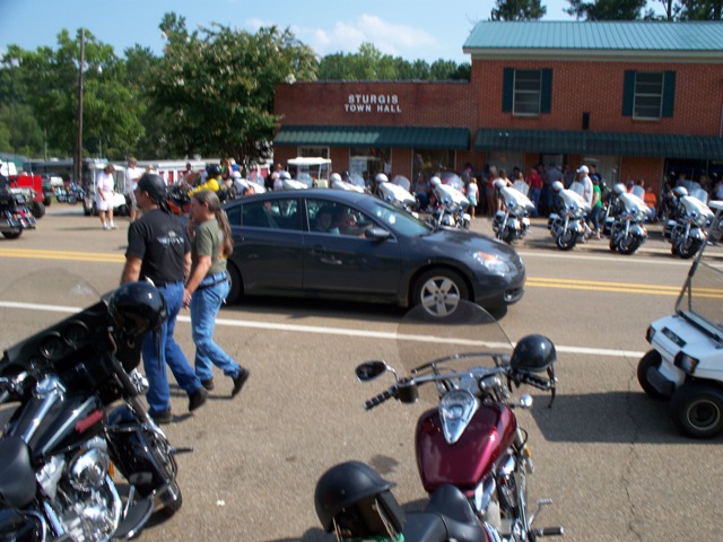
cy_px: 271
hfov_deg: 51.4
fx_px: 752
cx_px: 362
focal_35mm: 36
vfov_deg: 39.7
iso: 64
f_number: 5
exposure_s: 1/320
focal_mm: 7.54
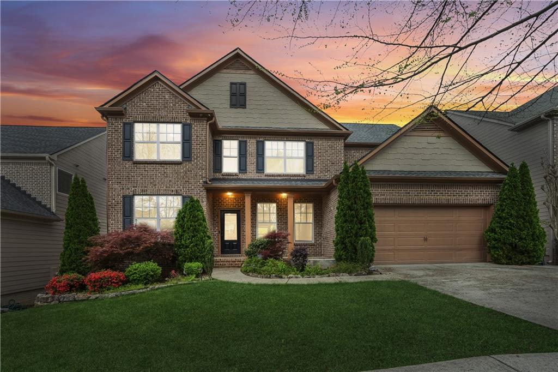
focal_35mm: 16
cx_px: 279
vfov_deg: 73.7
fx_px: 248
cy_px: 186
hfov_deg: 96.8
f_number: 8
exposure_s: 1/15
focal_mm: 16
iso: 100
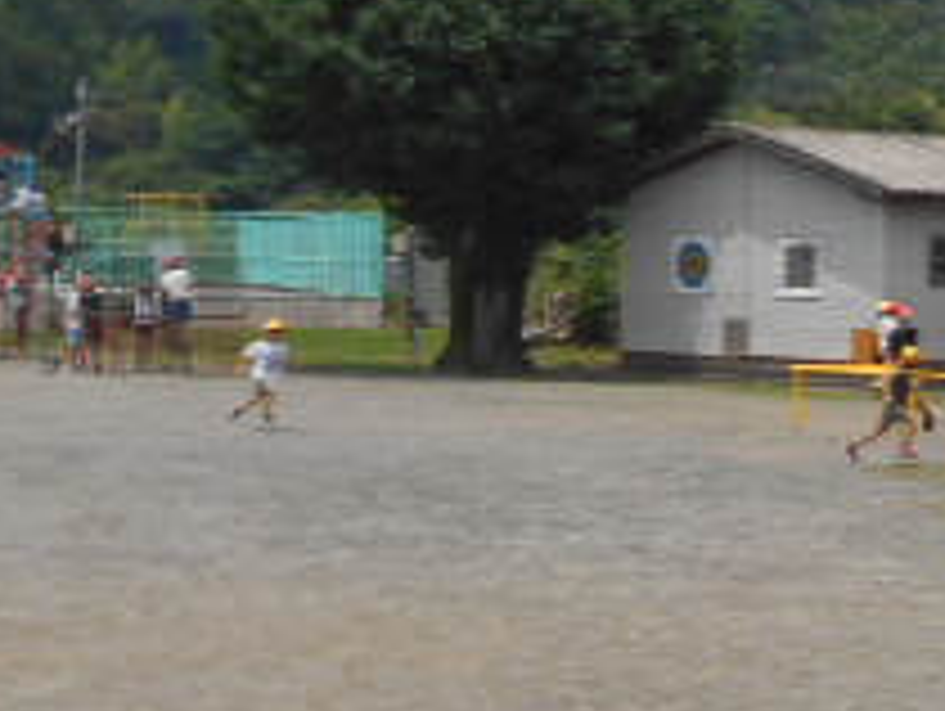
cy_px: 292
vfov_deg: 11.1
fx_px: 3662
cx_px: 1062
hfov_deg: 14.3
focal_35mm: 134
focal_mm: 7.7
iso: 80
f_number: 4.2
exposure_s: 1/800
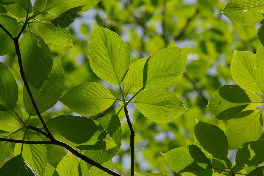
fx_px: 2200
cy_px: 88
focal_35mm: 300
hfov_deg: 6.9
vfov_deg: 4.6
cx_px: 132
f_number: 11
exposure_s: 1/500
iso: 400
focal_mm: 200
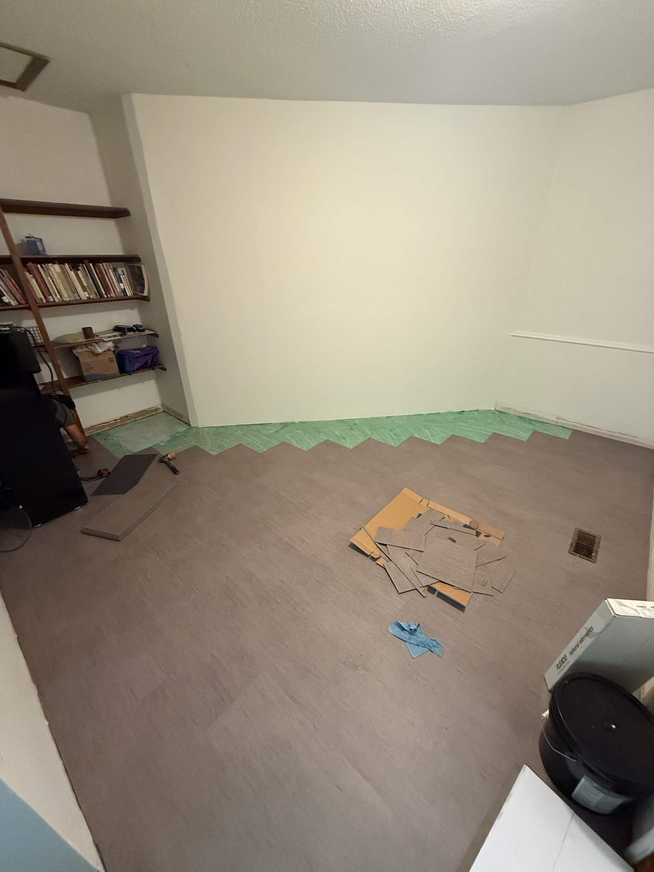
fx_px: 353
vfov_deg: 102.1
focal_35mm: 14
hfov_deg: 85.7
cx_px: 327
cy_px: 436
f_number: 2.2
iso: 640
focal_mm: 2.22
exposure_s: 1/60
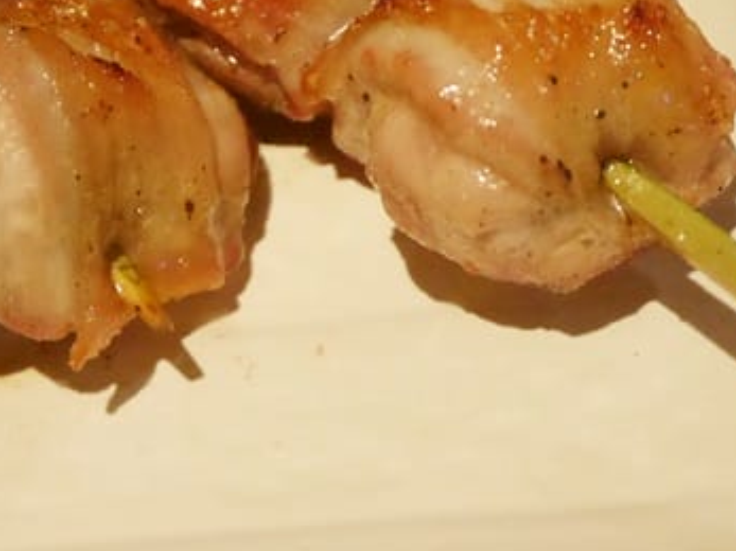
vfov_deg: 19.8
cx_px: 252
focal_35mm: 73
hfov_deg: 26.6
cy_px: 72
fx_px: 1552
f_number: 4.3
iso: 6400
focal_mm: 19
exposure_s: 1/40
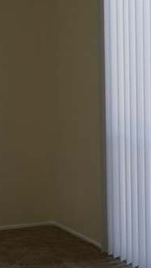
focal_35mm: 135
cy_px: 143
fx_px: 962
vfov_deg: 15.9
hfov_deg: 8.9
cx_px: -23
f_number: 4.5
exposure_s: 1/160
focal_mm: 43
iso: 500
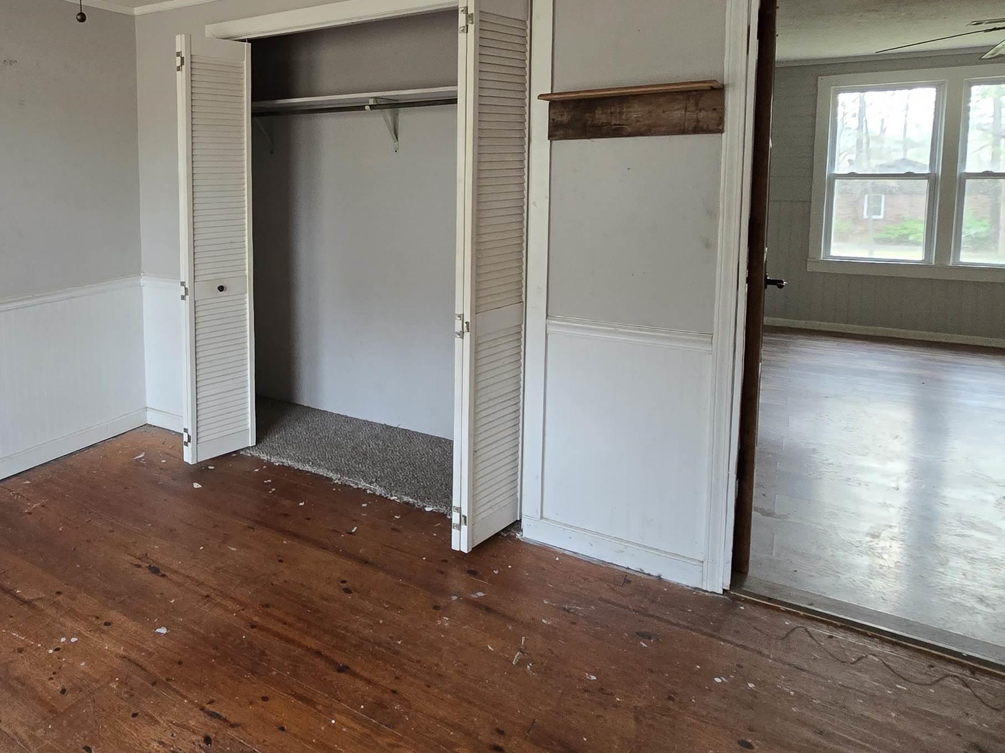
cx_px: 284
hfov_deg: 72.4
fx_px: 639
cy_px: 242
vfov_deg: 59.4
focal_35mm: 22
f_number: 2.2
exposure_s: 1/60
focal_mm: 2.2
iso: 400
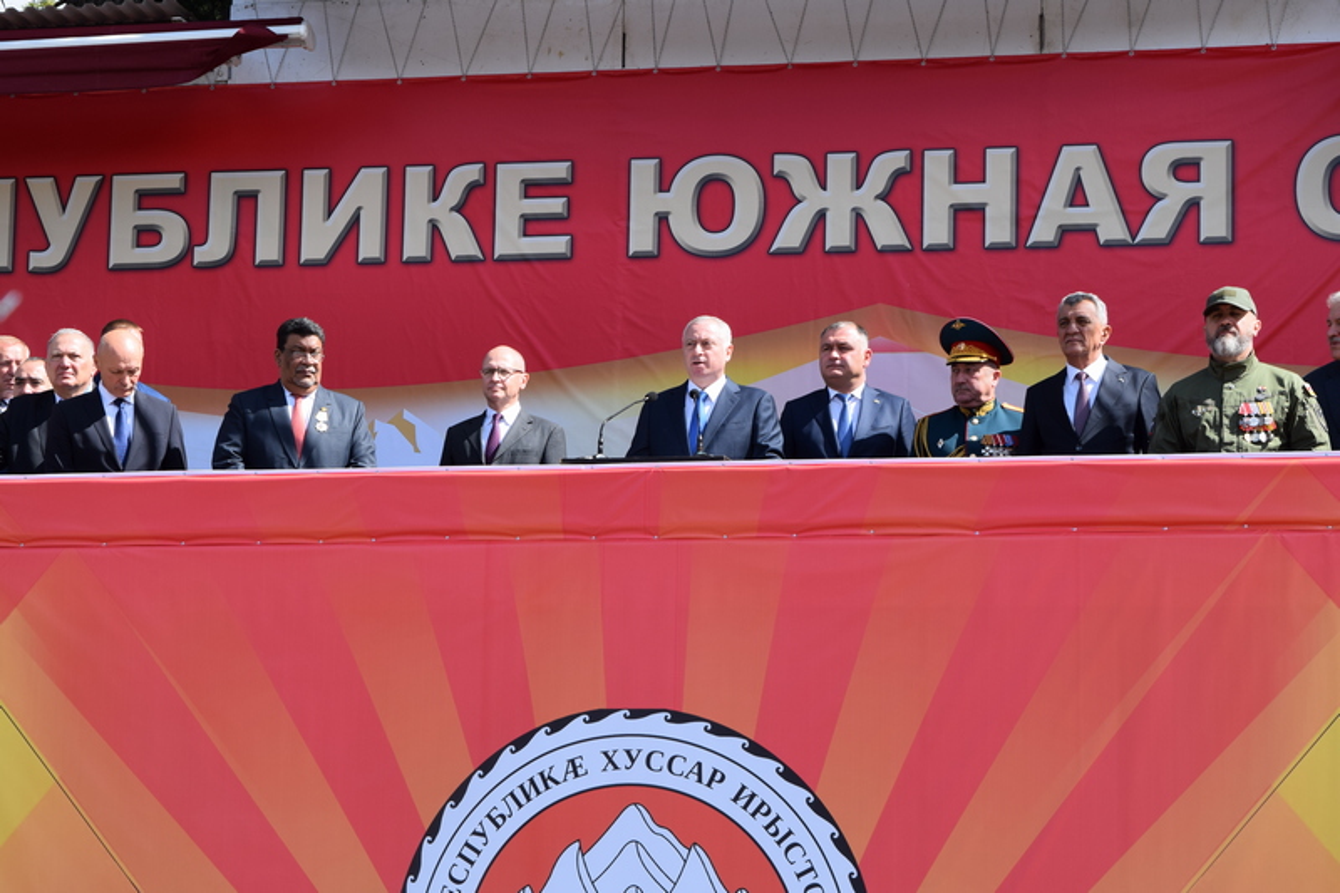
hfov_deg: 24.6
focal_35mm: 82
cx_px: 670
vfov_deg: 16.5
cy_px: 446
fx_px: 3070
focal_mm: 55
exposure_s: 1/250
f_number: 8
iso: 200
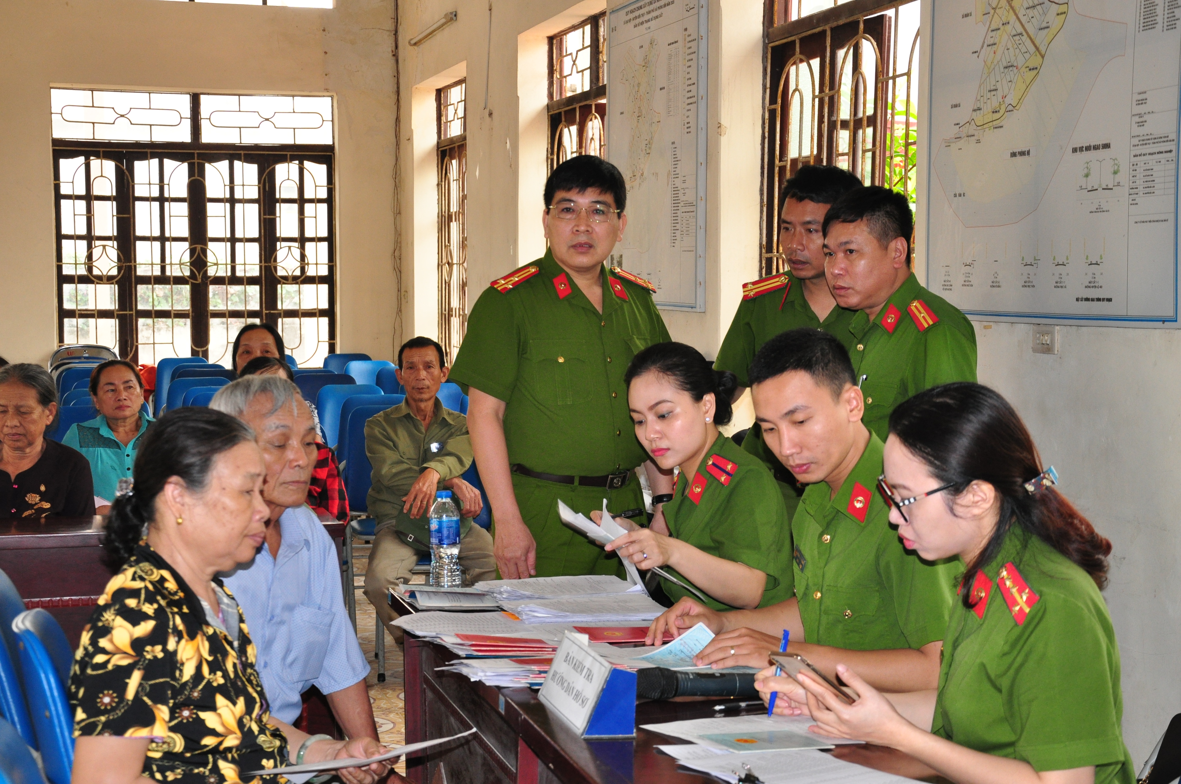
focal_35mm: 68
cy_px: 392
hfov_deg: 29.9
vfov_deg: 20.1
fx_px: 2212
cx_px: 590
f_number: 5
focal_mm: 45
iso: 800
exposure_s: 1/60
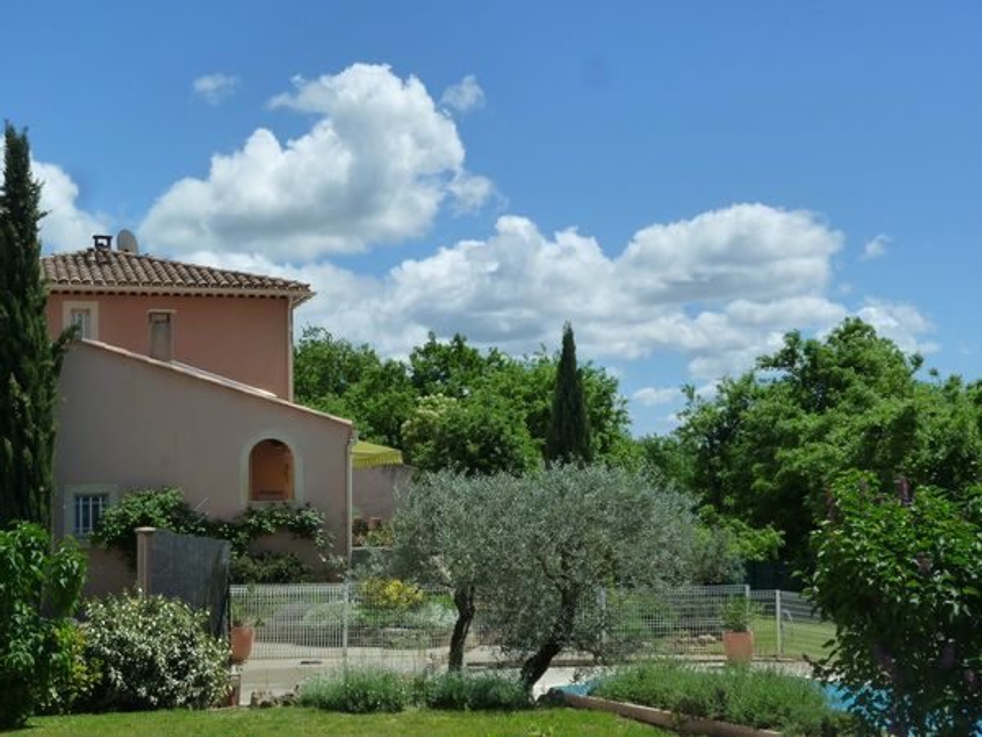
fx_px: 1730
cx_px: 491
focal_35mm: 61
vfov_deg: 24.0
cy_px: 368
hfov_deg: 31.7
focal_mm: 11
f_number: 4.7
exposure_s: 1/640
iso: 125
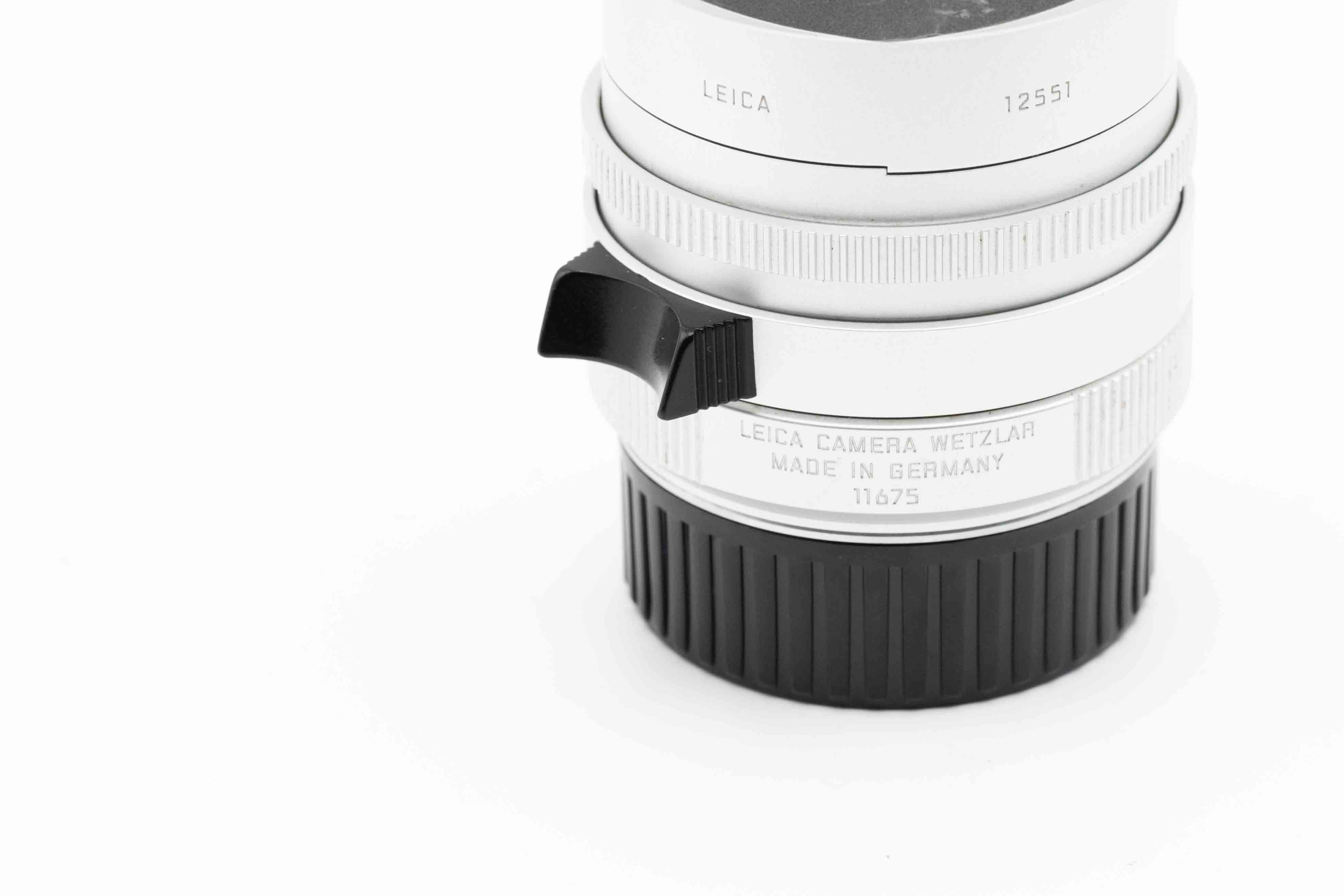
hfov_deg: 14.9
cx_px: 905
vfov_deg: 10.0
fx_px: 5114
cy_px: 255
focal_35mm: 137
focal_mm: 90
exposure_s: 1/200
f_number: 11
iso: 3200
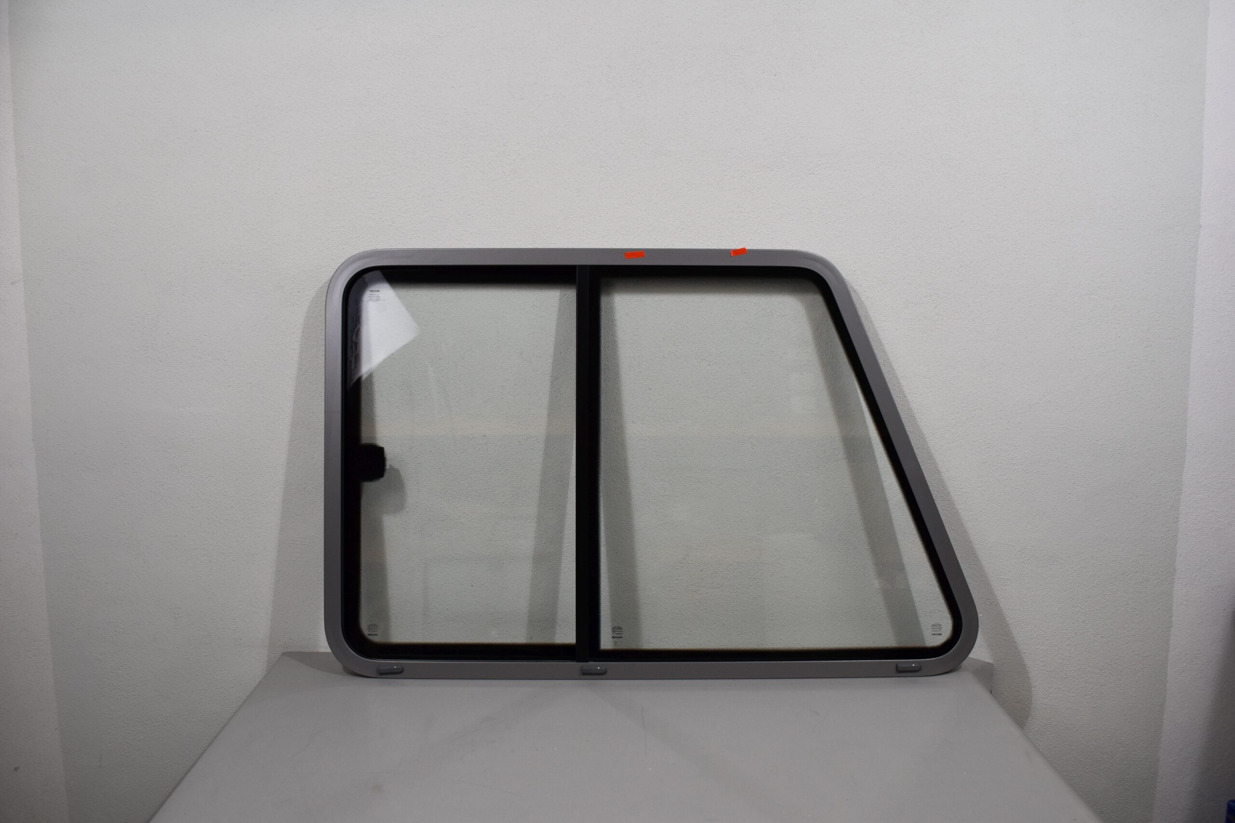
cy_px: 412
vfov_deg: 41.7
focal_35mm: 32
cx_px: 618
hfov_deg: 59.5
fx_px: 1081
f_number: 5.6
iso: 360
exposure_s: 1/125
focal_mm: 21
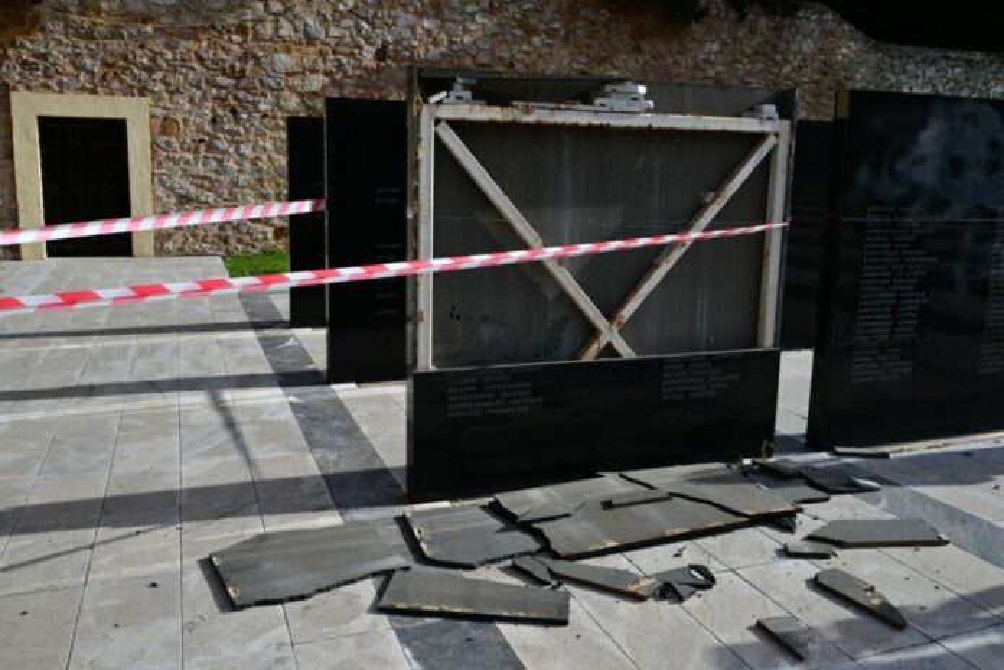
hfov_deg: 58.7
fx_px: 892
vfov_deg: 41.1
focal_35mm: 32
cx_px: 502
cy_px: 335
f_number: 9
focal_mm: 32
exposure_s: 1/1250
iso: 500
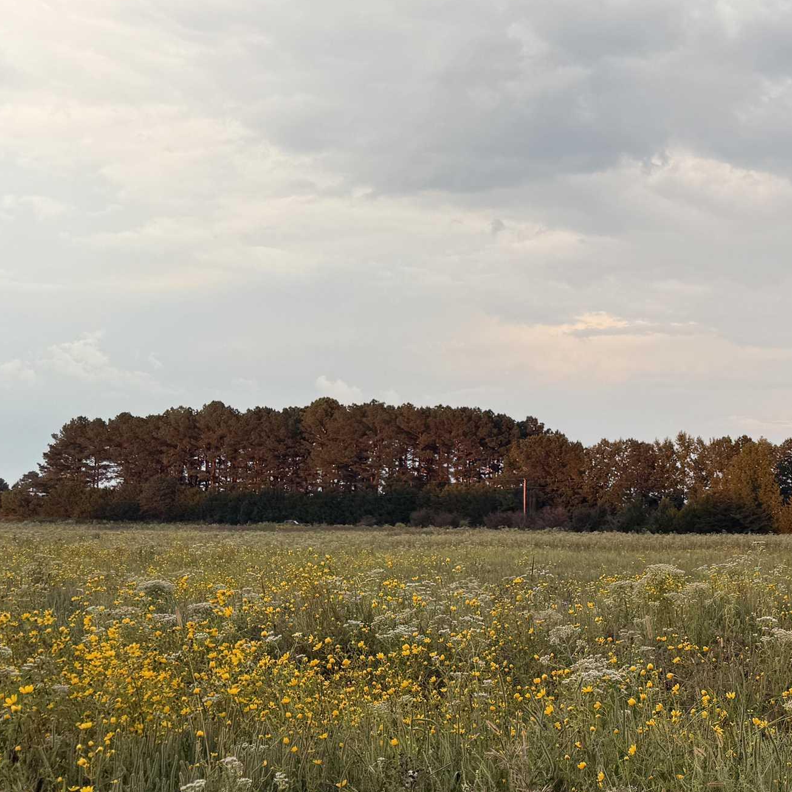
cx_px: 879
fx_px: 1294
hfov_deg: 30.3
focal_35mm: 50
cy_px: 449
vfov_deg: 34.0
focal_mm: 6.76
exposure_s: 1/207
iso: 64
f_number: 1.78
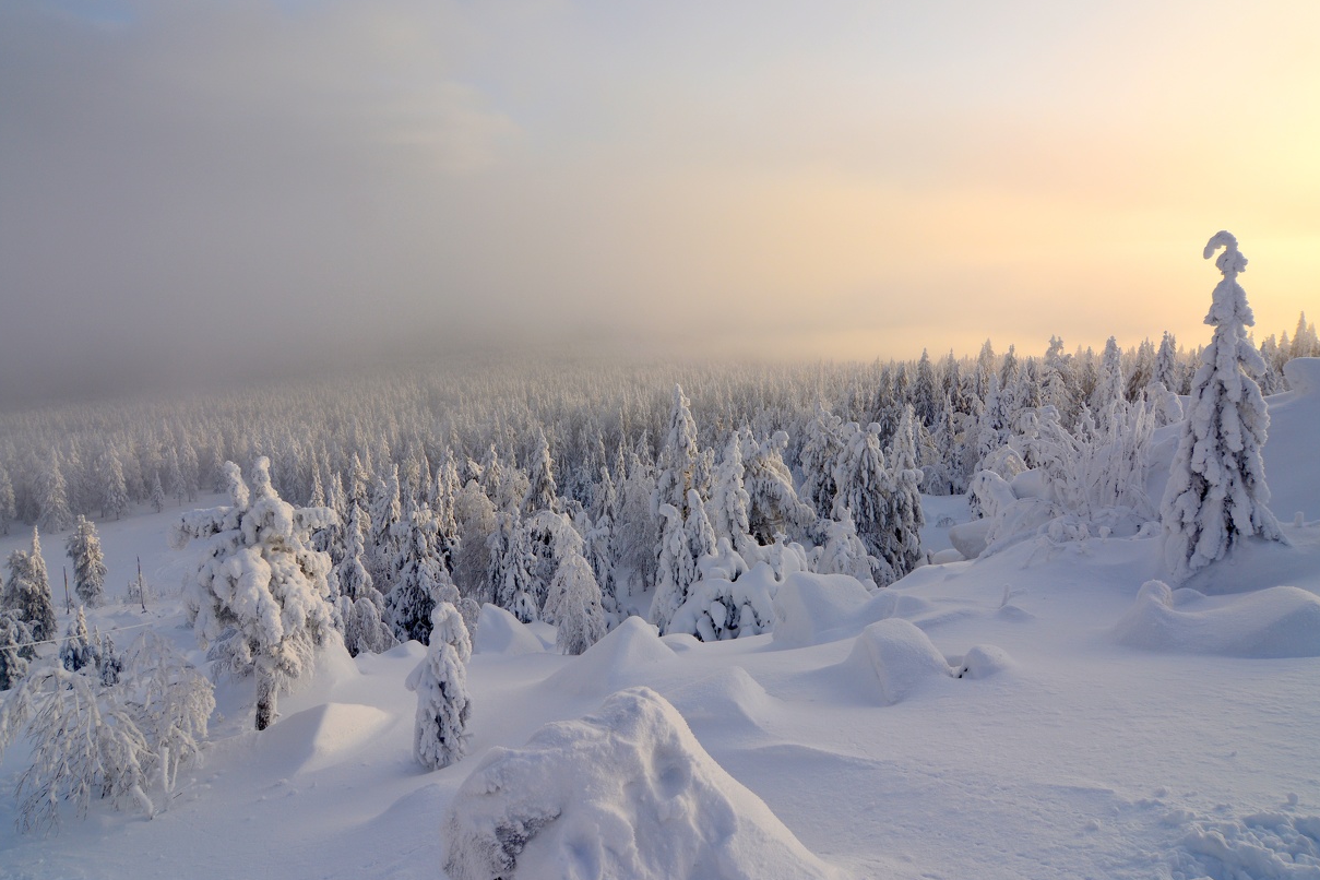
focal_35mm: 23
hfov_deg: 77.1
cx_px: 627
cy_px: 379
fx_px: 828
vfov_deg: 55.8
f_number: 6.3
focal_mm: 13
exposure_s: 1/400
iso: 100
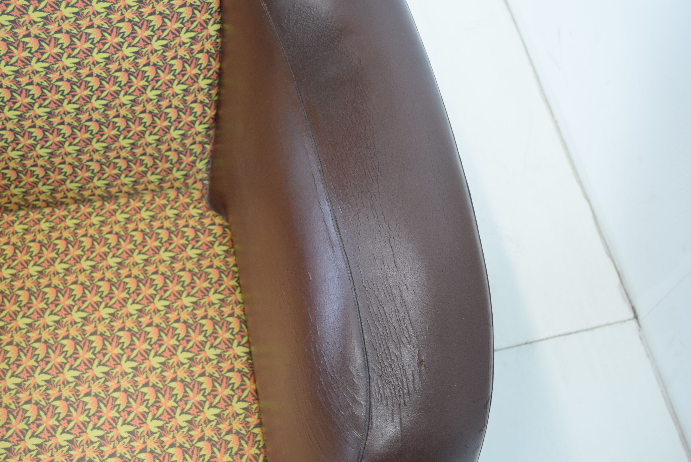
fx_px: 893
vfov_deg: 29.0
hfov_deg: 42.3
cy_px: 231
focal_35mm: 46
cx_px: 346
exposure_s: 1/125
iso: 1600
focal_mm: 31
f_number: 5.6
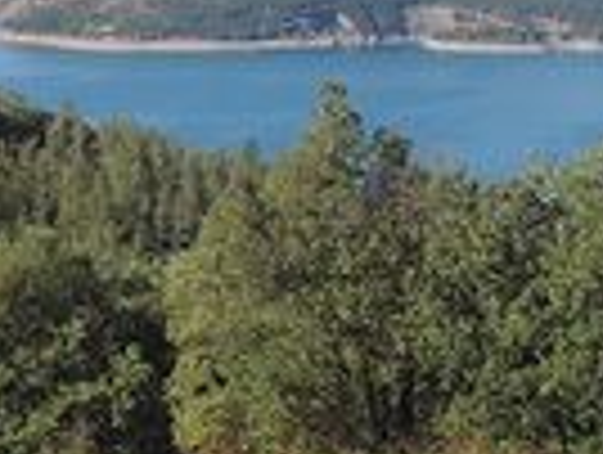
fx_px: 4031
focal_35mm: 231
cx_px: 148
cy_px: -180
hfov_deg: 8.5
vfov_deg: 6.4
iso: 80
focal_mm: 6.6
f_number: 3.2
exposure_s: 1/125
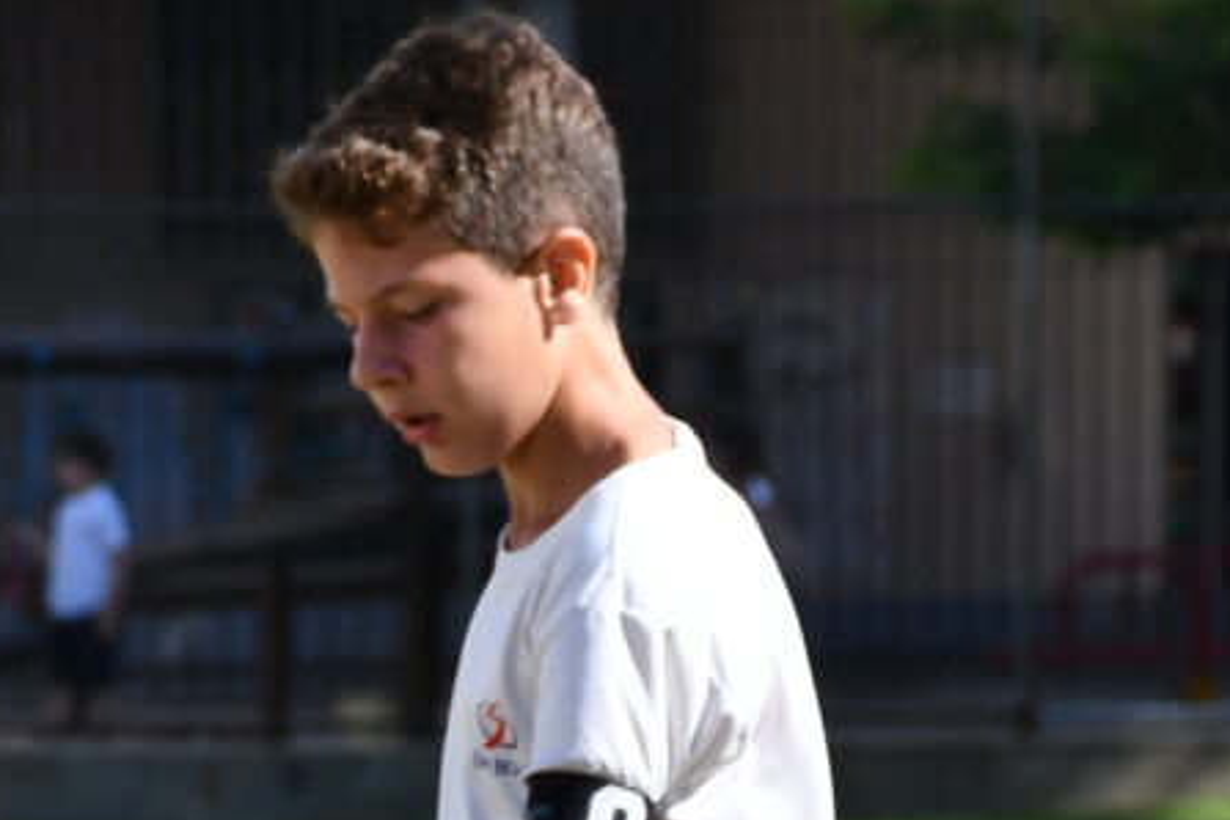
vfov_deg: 2.1
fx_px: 22002
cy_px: 1491
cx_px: 275
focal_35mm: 644
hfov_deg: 3.2
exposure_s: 1/500
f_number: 7.1
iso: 200
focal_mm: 100
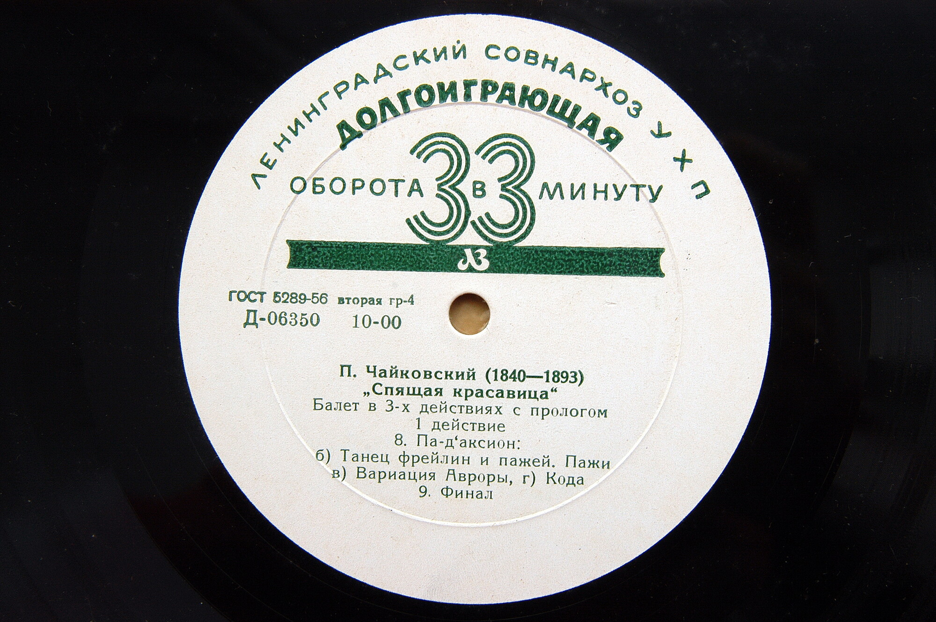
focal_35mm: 52
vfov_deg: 25.7
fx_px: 1364
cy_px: 311
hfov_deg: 37.9
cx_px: 468
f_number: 8
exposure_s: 1/250
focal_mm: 35
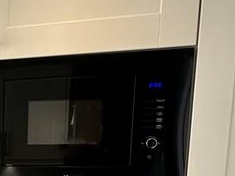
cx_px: -67
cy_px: 211
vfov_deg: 22.2
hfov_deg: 26.9
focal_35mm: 61
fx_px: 414
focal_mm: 2.22
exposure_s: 1/100
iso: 250
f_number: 2.2
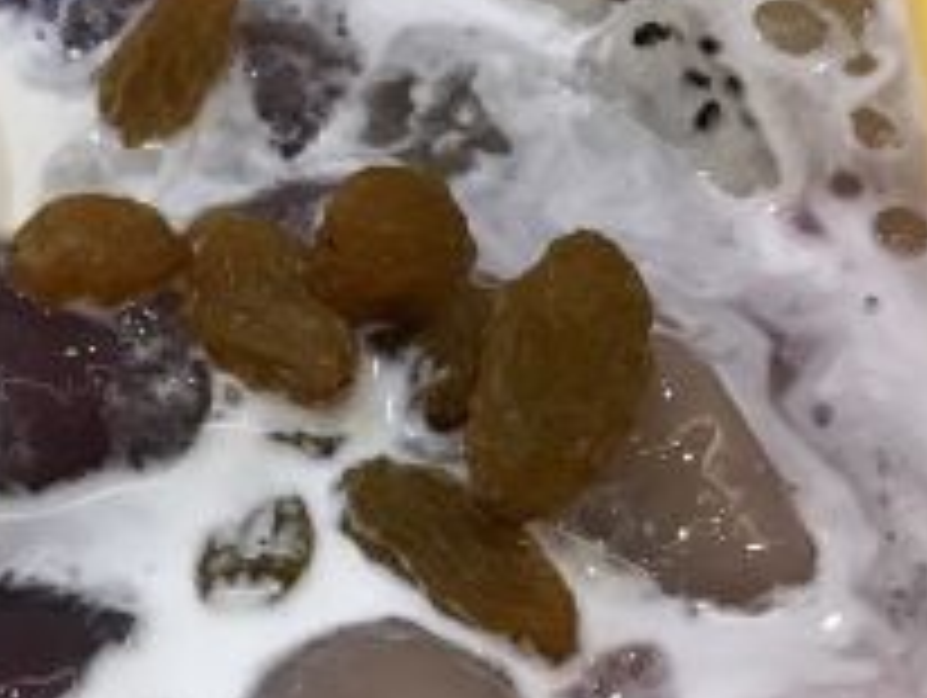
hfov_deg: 20.0
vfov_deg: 15.3
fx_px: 2547
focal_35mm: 95
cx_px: 4
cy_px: 682
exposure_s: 1/25
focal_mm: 3.99
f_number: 1.8
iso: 32
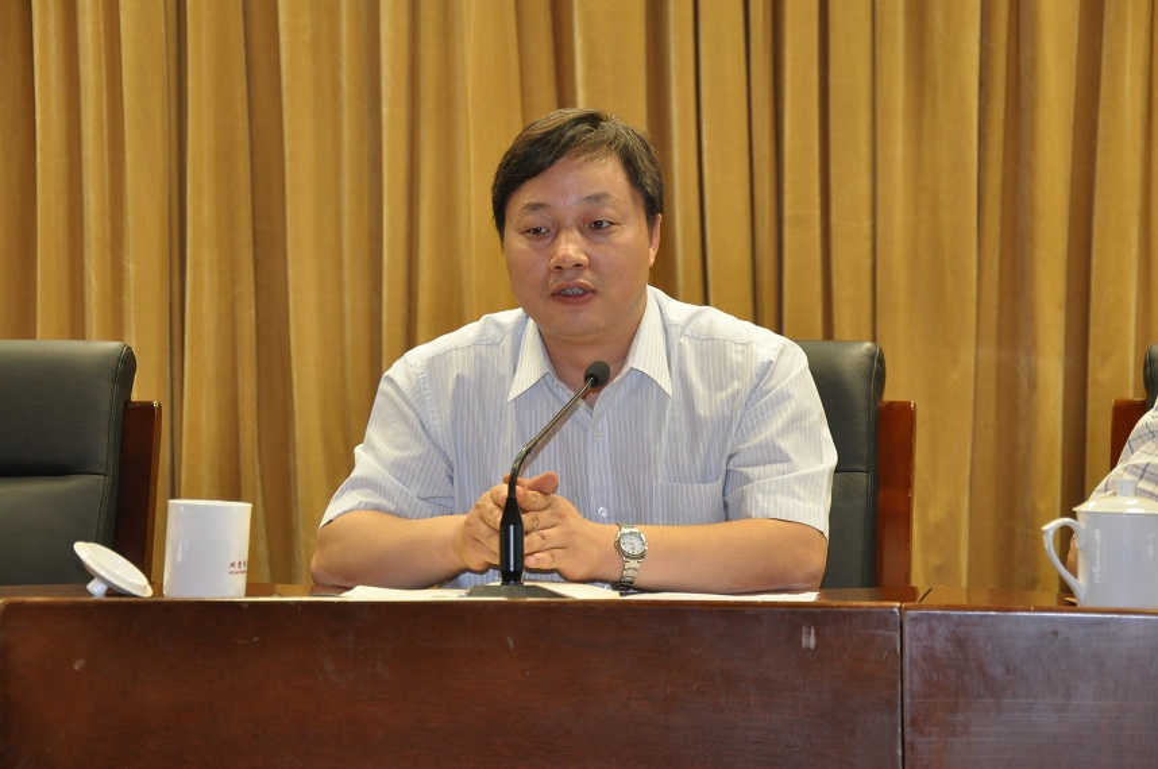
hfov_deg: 19.5
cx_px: 579
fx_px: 3374
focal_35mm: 105
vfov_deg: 13.0
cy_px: 384
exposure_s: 1/30
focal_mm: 70
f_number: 5.3
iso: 800
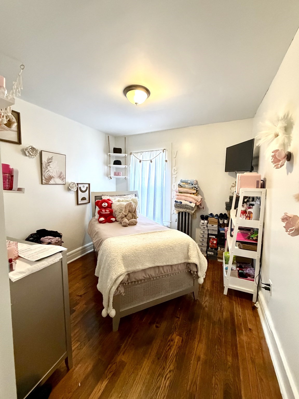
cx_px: 150
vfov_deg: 102.1
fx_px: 161
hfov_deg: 85.7
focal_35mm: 14
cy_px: 200
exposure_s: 1/60
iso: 640
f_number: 2.2
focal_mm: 2.22
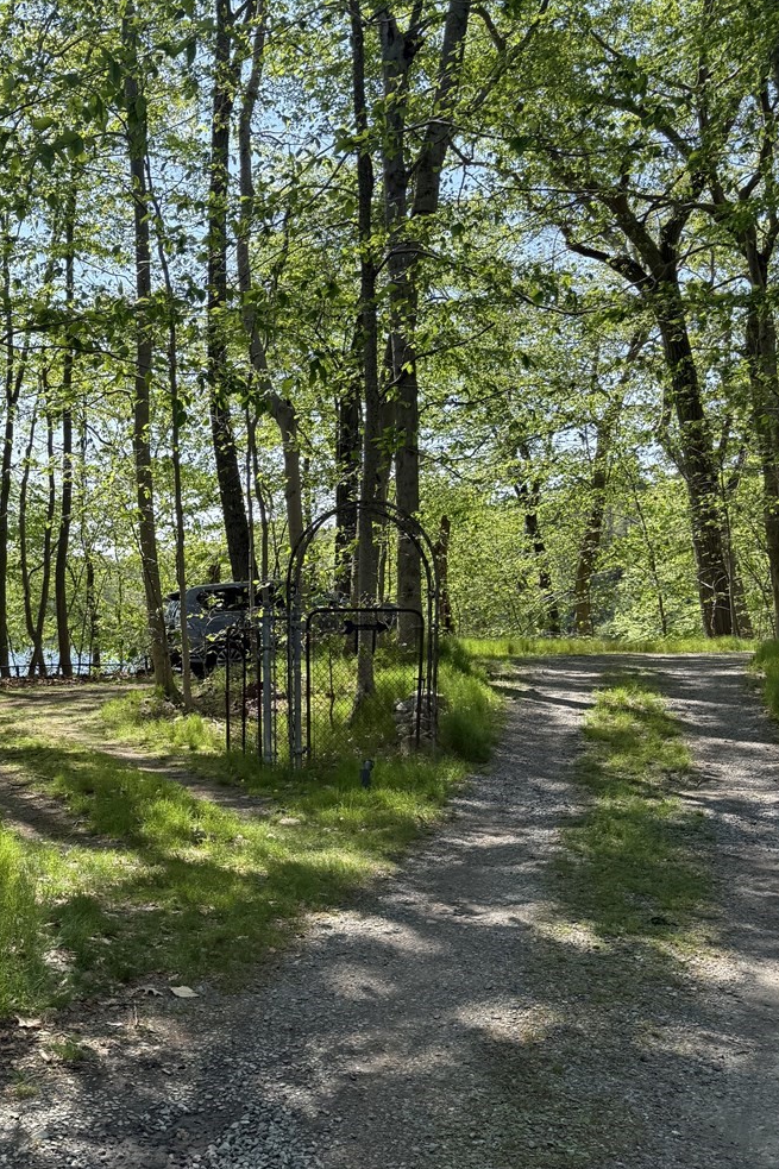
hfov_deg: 33.2
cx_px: 149
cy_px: 667
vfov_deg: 49.4
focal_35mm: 39
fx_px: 1266
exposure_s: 1/1314
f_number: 1.78
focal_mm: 6.76
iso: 100
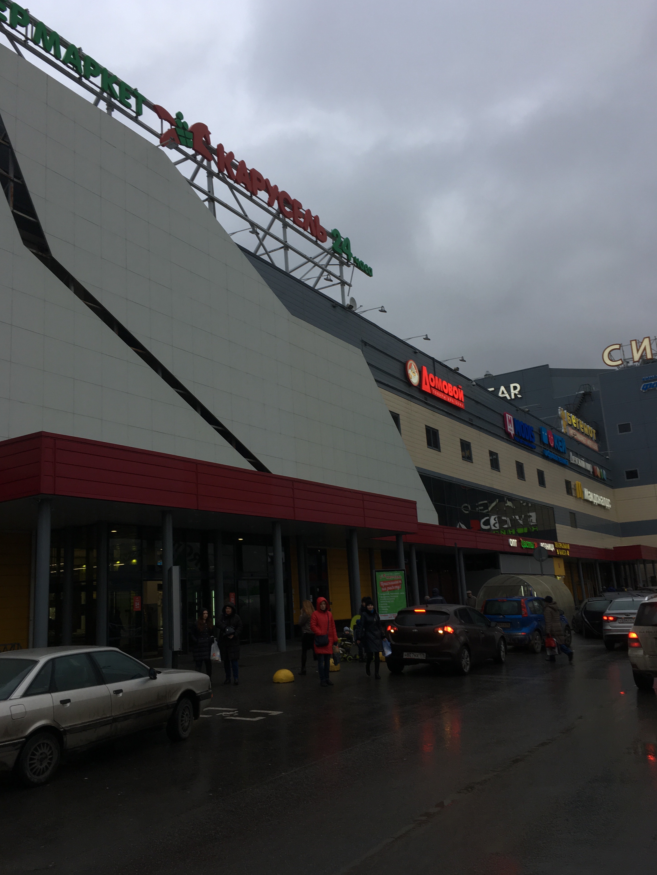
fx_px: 759
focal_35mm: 30
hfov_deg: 46.8
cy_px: 427
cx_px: 331
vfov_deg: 60.0
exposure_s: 1/100
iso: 32
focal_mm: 4.15
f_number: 2.2
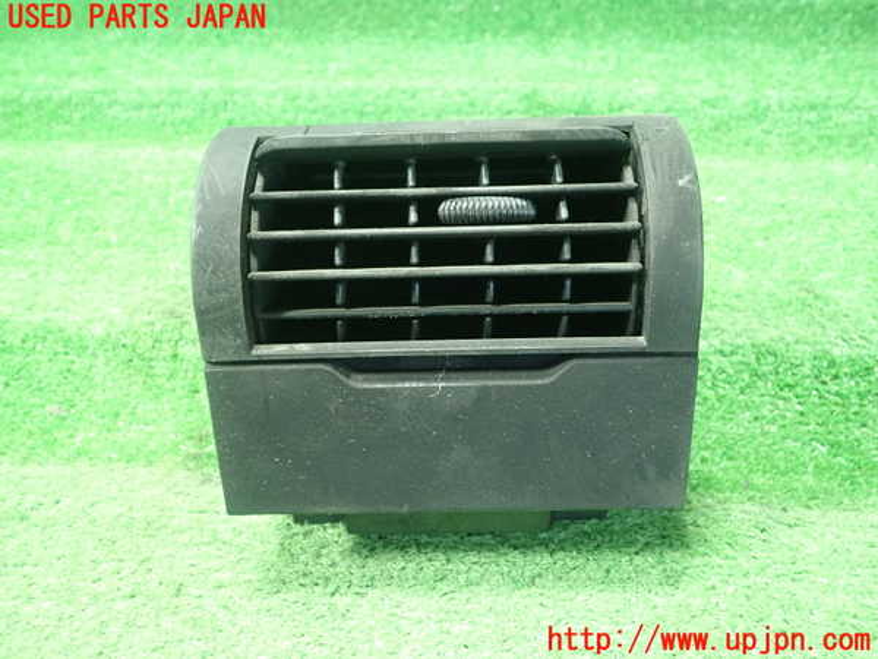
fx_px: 761
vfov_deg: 46.8
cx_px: 439
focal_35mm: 30
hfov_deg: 60.0
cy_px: 330
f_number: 2.3
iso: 800
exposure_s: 1/50
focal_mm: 5.5
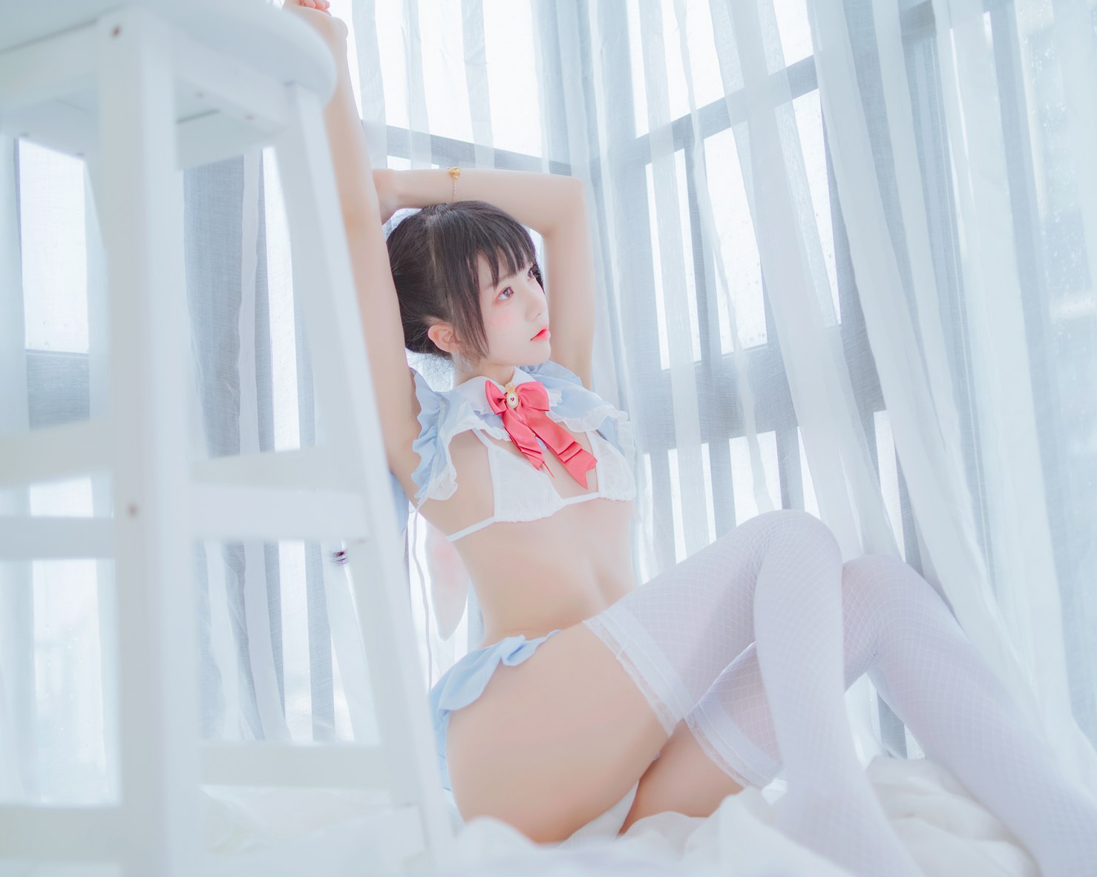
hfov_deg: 45.8
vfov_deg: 37.3
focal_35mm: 40
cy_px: 443
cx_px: 584
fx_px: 1299
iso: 100
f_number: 1.4
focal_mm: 35
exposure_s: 1/200
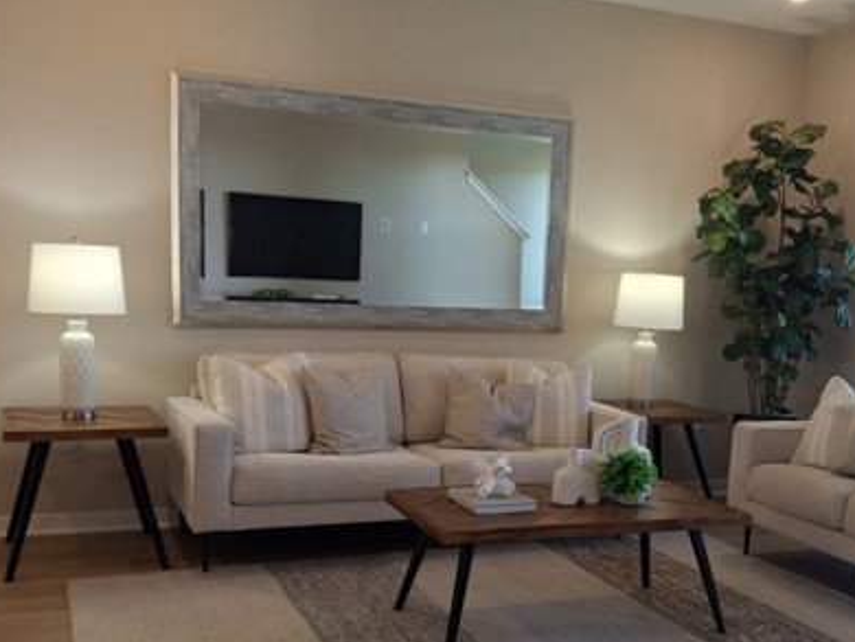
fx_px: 1013
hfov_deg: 45.4
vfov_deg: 34.8
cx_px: 533
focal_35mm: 41
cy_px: 432
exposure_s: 1/120
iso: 64
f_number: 1.8
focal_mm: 4.69
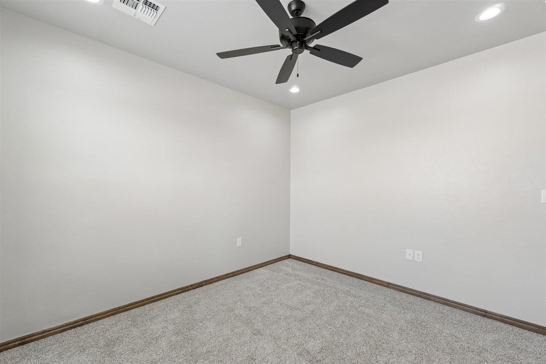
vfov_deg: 77.3
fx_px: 227
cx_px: 273
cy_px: 182
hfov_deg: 100.4
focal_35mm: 15
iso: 200
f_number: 7.1
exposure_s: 1/80
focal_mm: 10
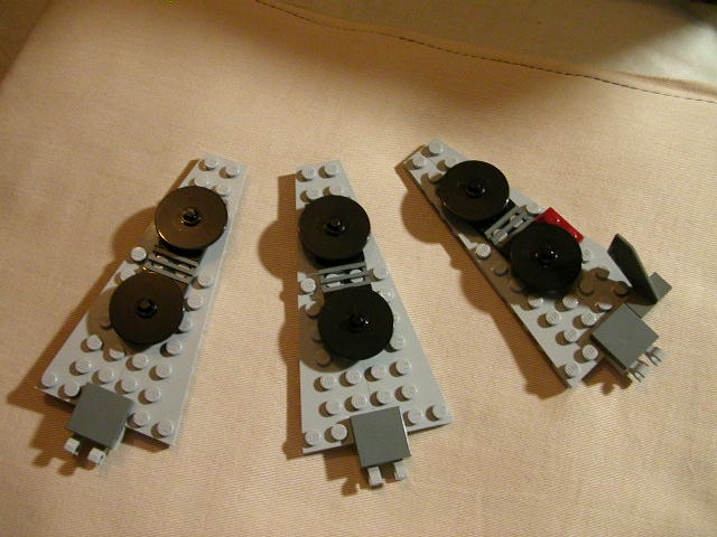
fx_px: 766
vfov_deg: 38.7
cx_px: 358
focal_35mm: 37
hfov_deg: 50.1
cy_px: 268
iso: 400
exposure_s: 1/17.6
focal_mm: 5.6
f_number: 2.7
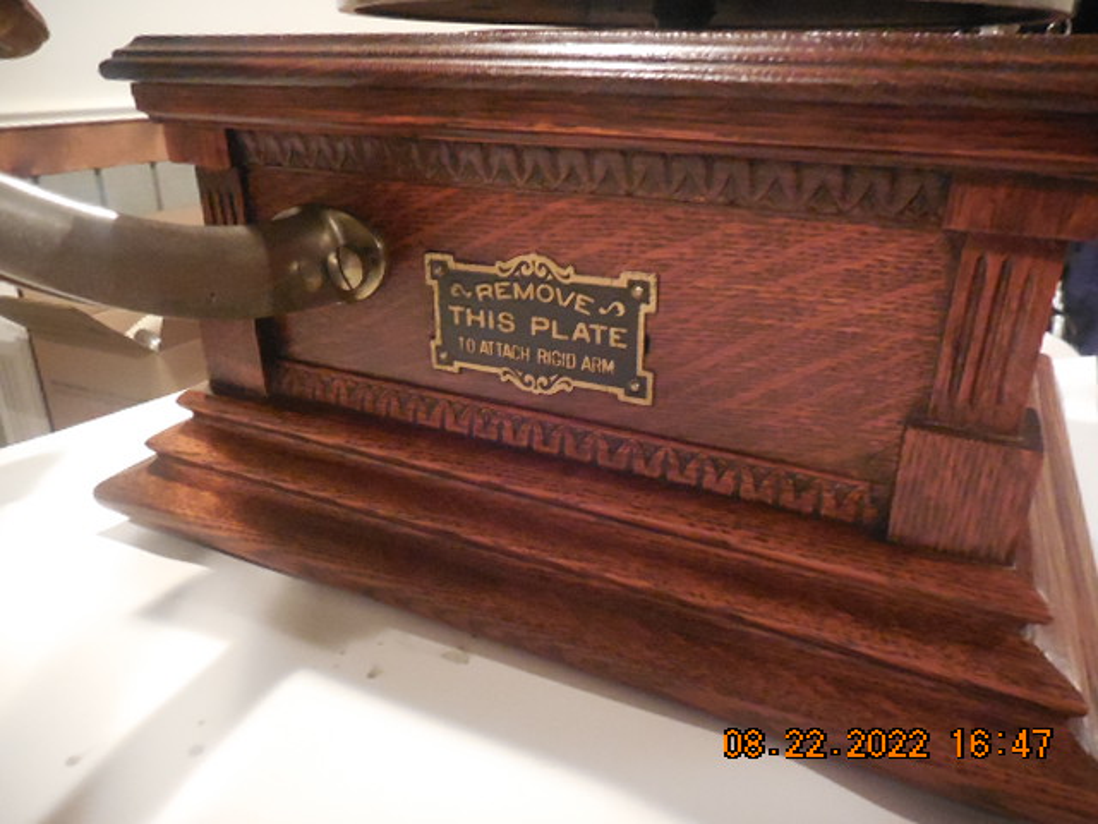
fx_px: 793
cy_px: 412
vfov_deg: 54.9
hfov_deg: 69.4
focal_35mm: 25
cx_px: 549
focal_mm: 4.5
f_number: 3.7
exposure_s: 1/15
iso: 1600
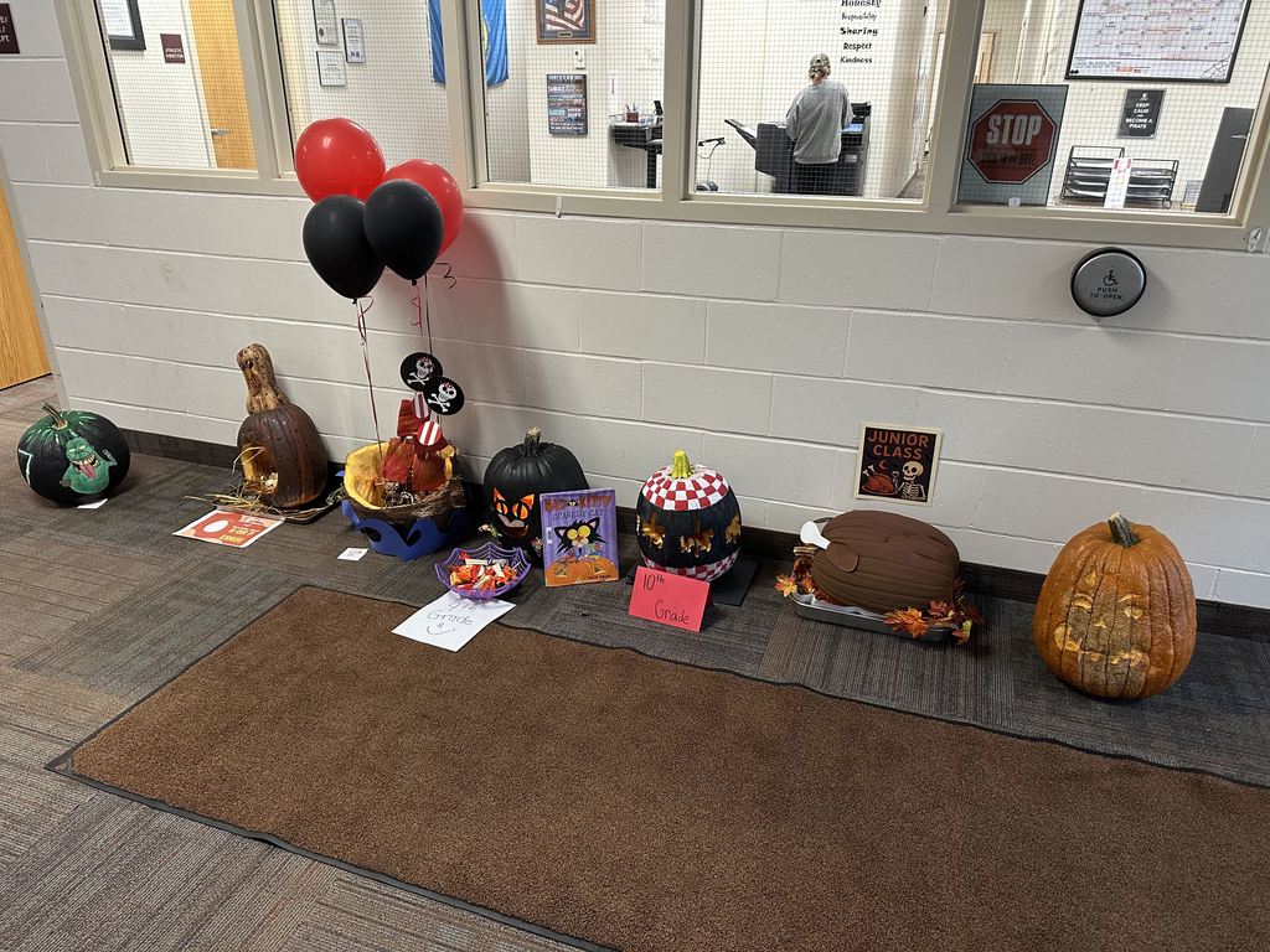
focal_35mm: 24
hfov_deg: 71.6
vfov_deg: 56.8
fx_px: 881
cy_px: 476
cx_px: 635
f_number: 1.78
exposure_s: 1/60
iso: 400
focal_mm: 6.86
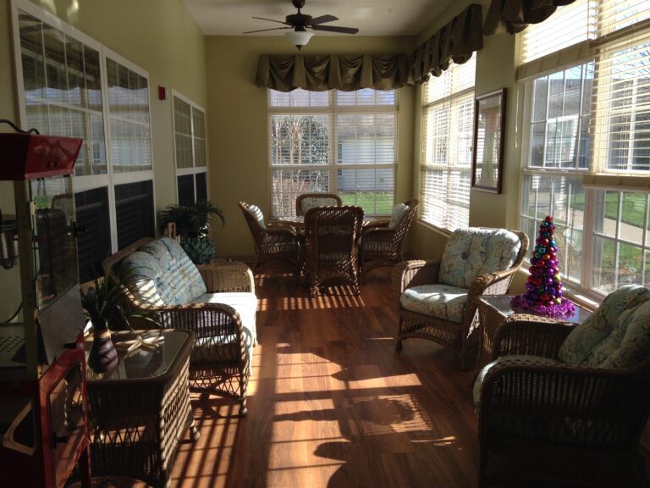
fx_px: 620
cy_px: 244
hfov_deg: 55.4
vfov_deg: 42.9
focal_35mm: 33
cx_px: 325
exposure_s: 1/330
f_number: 2.4
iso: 50
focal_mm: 4.12
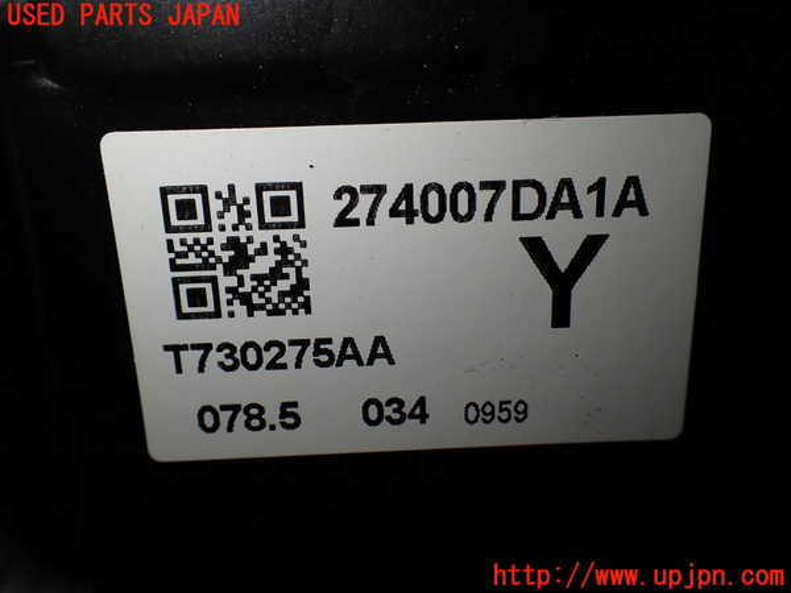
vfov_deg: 46.8
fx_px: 686
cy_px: 296
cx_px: 396
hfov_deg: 60.0
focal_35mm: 30
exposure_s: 1/160
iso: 100
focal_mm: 5.4
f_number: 3.2
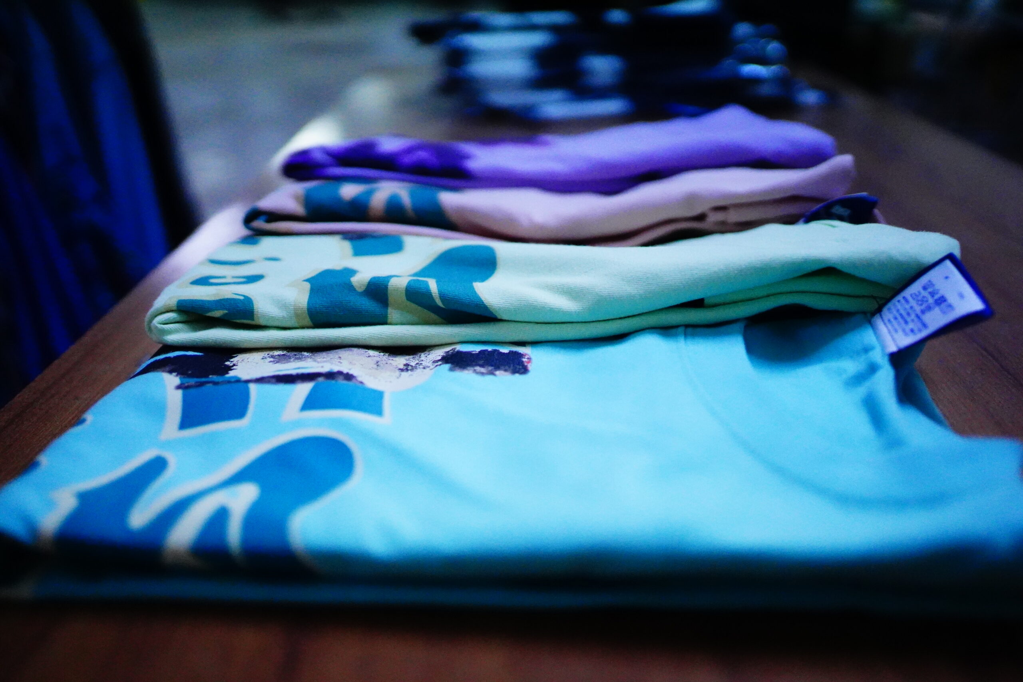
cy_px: 341
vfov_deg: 37.9
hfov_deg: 54.4
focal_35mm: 35
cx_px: 512
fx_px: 995
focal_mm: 35
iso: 16000
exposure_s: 1/8000
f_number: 1.8
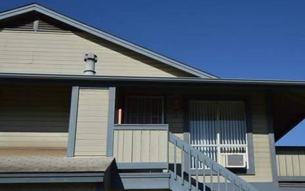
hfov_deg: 43.8
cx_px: 202
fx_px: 374
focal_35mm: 45
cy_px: 130
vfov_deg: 28.4
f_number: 8
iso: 100
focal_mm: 20
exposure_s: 1/400
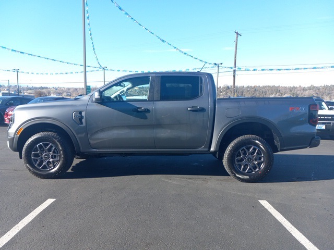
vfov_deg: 51.4
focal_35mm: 27
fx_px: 261
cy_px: 125
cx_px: 167
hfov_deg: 65.3
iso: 40
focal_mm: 3.94
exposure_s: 1/646
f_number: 1.8
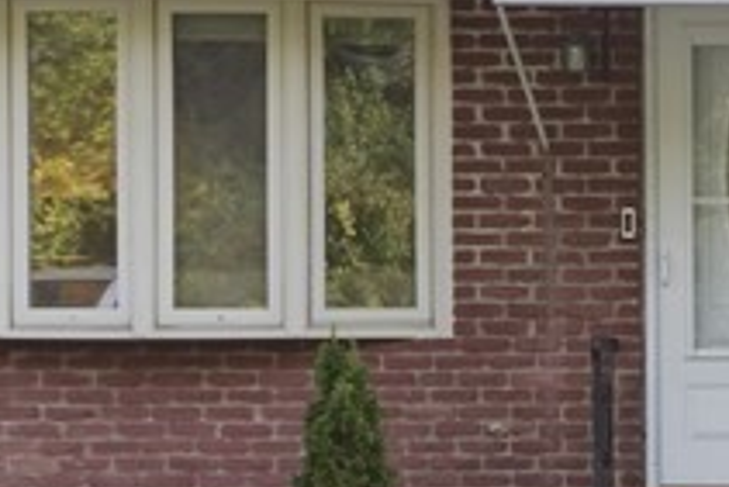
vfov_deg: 10.5
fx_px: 2654
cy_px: 385
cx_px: 1019
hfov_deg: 14.8
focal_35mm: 131
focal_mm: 18
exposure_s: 1/160
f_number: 7.1
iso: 200
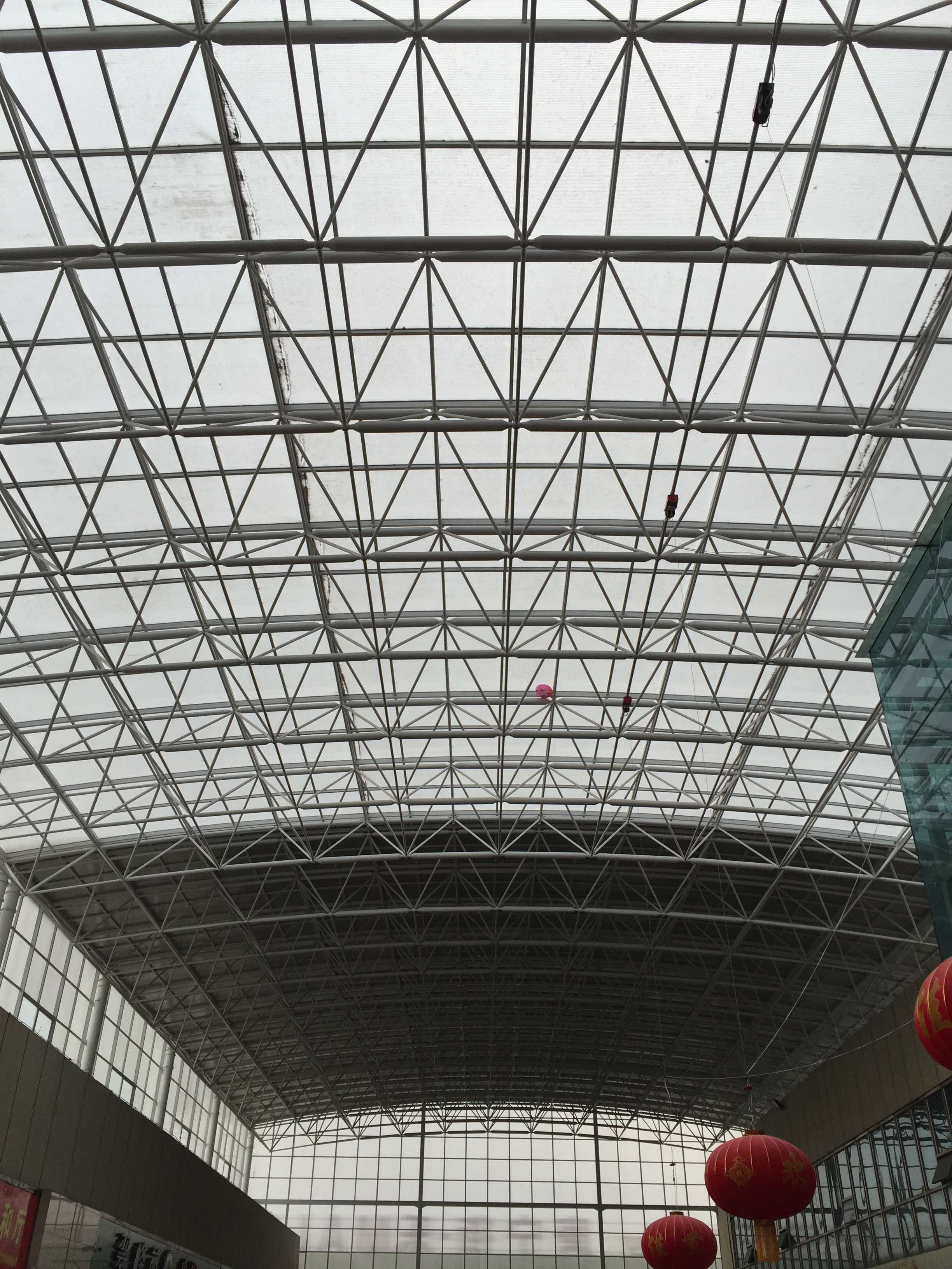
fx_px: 1063
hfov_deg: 48.2
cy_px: 634
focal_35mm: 29
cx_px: 476
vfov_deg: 61.7
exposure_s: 1/879
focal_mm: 4.15
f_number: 2.2
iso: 32
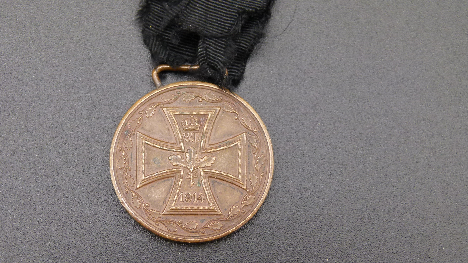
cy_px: 134
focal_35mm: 69
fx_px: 856
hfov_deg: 30.5
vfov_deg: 17.5
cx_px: 195
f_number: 3.2
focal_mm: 8.7
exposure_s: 1/60
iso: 160
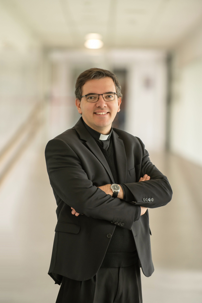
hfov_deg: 6.9
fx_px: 1683
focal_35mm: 200
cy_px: 152
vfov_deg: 10.3
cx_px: 101
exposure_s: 1/80
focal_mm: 200
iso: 320
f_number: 2.8
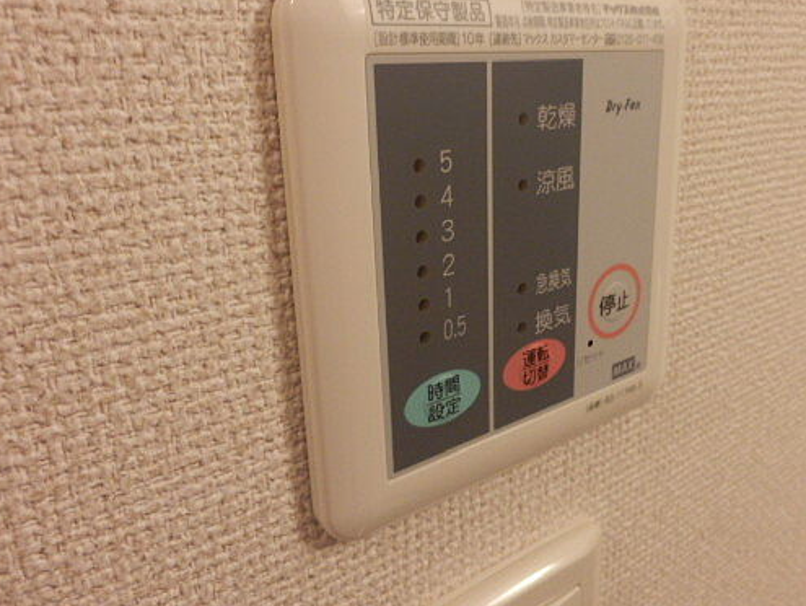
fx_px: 722
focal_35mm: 31
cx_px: 495
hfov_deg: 57.7
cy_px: 256
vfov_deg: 45.3
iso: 400
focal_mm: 4.2
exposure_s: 1/30
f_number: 3
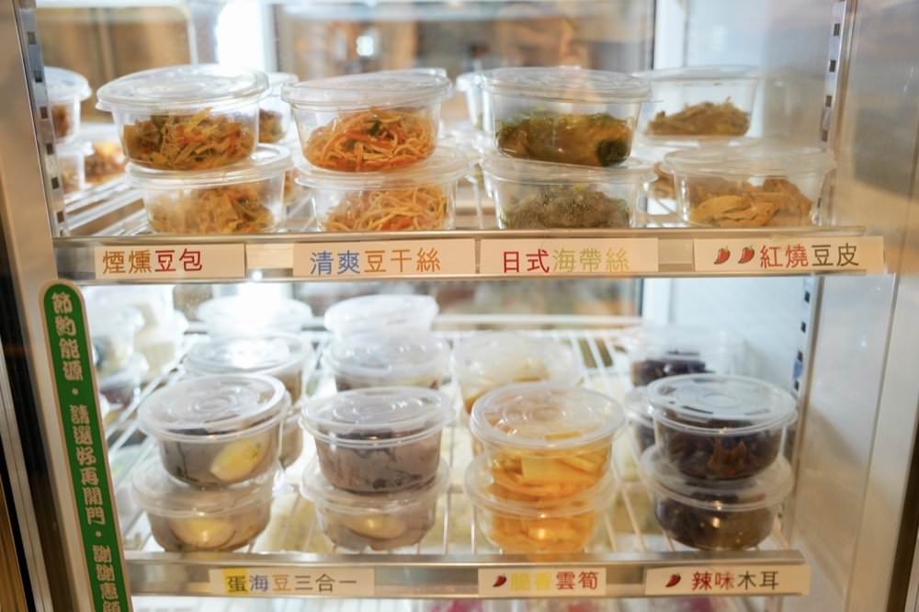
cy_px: 306
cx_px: 460
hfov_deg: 57.7
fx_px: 834
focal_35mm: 33
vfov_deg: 40.3
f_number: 4
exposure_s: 1/160
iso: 800
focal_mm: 32.7
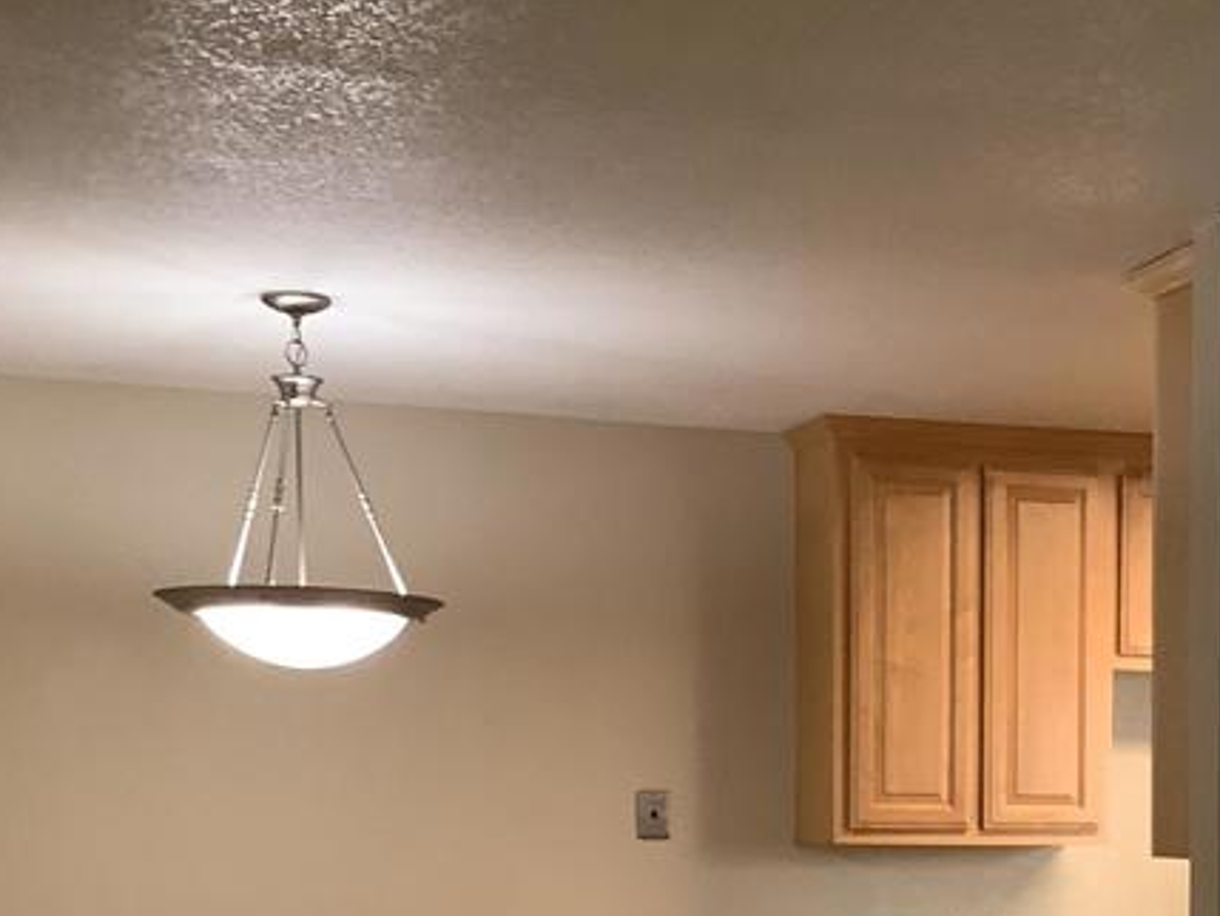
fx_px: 2609
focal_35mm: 74
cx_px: 1029
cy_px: 1021
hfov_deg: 25.7
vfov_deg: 19.1
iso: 80
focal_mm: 3.3
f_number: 2.4
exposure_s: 1/50
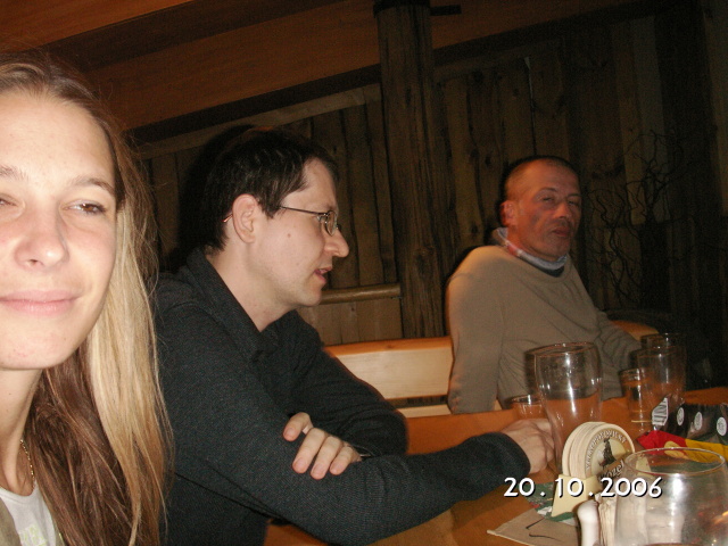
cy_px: 273
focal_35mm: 37
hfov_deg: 50.1
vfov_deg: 38.7
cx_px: 364
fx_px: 778
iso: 160
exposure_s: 1/40
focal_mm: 7.7
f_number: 3.5
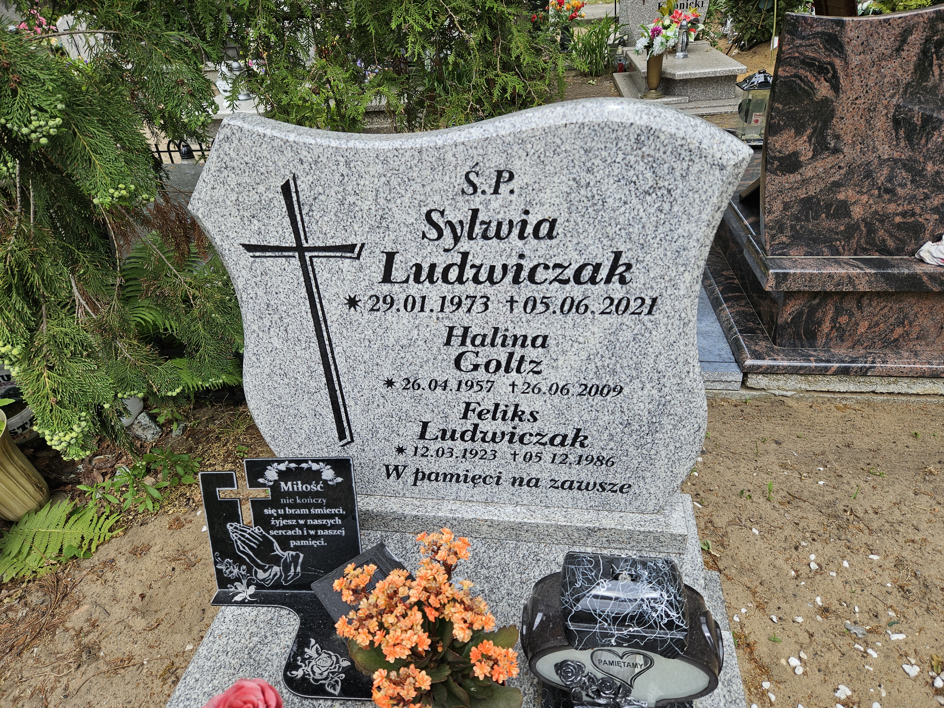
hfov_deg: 73.9
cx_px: 472
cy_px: 354
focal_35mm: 23
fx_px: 627
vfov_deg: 58.9
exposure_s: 1/876
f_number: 1.8
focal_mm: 5.4
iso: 25
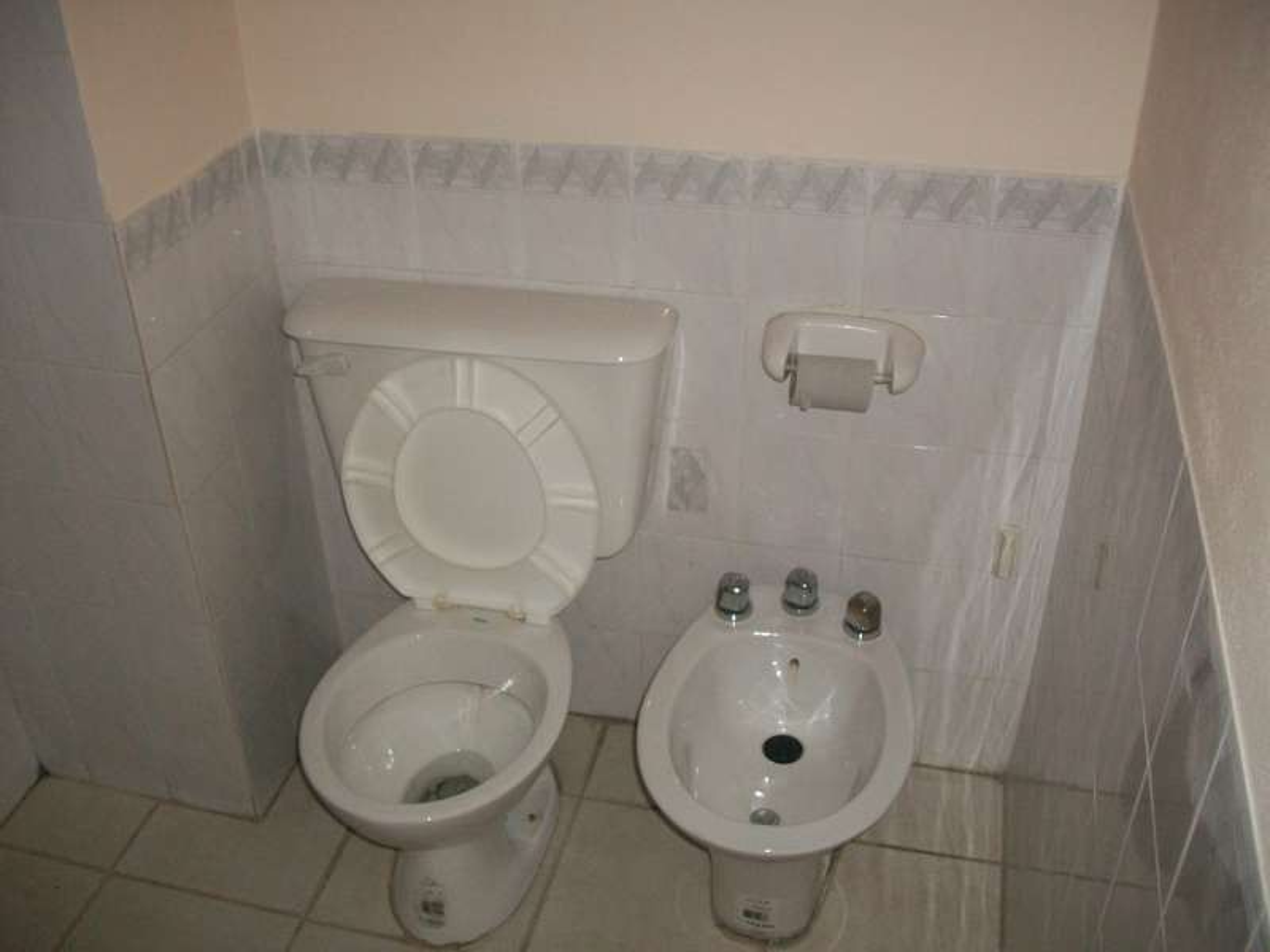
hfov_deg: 56.8
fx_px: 1174
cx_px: 635
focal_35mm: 32
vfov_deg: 44.2
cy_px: 476
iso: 160
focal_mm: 5.7
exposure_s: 1/60
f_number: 2.9
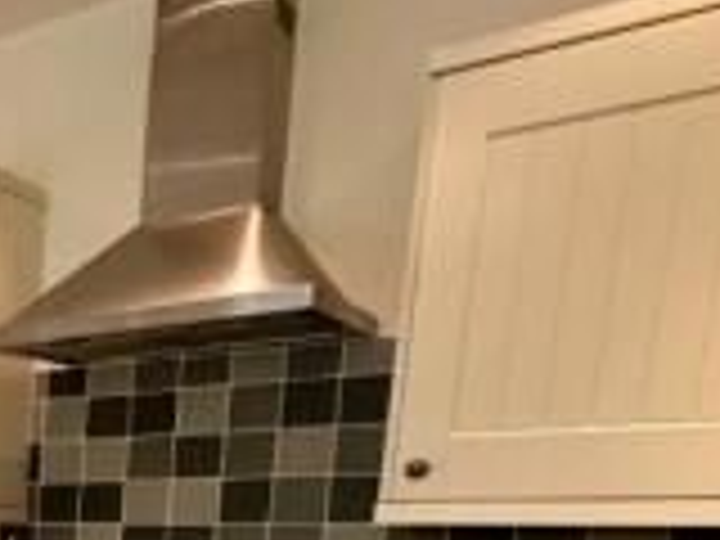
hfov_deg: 25.2
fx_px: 1061
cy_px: 677
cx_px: -434
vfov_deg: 25.2
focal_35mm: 51
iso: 160
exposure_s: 1/100
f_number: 2.2
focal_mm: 2.22
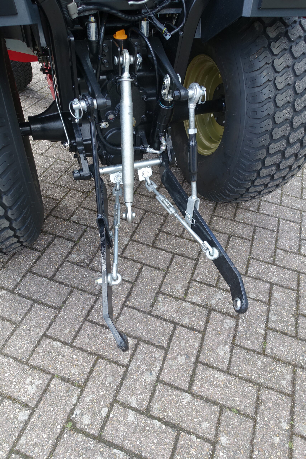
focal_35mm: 24
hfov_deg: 53.1
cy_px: 230
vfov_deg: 73.7
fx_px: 306
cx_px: 153
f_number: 4
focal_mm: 8.8
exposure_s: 1/80
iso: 125
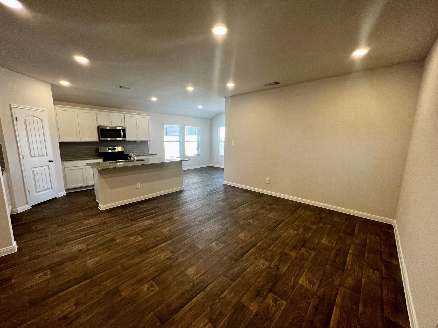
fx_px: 164
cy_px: 164
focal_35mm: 13
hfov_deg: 106.2
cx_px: 219
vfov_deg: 89.9
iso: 160
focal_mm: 1.57
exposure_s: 1/120
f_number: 1.8
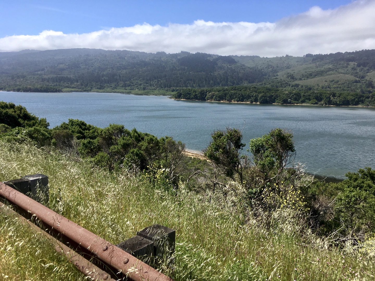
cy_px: 140
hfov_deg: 61.7
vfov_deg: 48.2
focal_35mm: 29
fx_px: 314
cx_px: 188
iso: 25
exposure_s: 1/1832
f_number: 2.2
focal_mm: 4.15
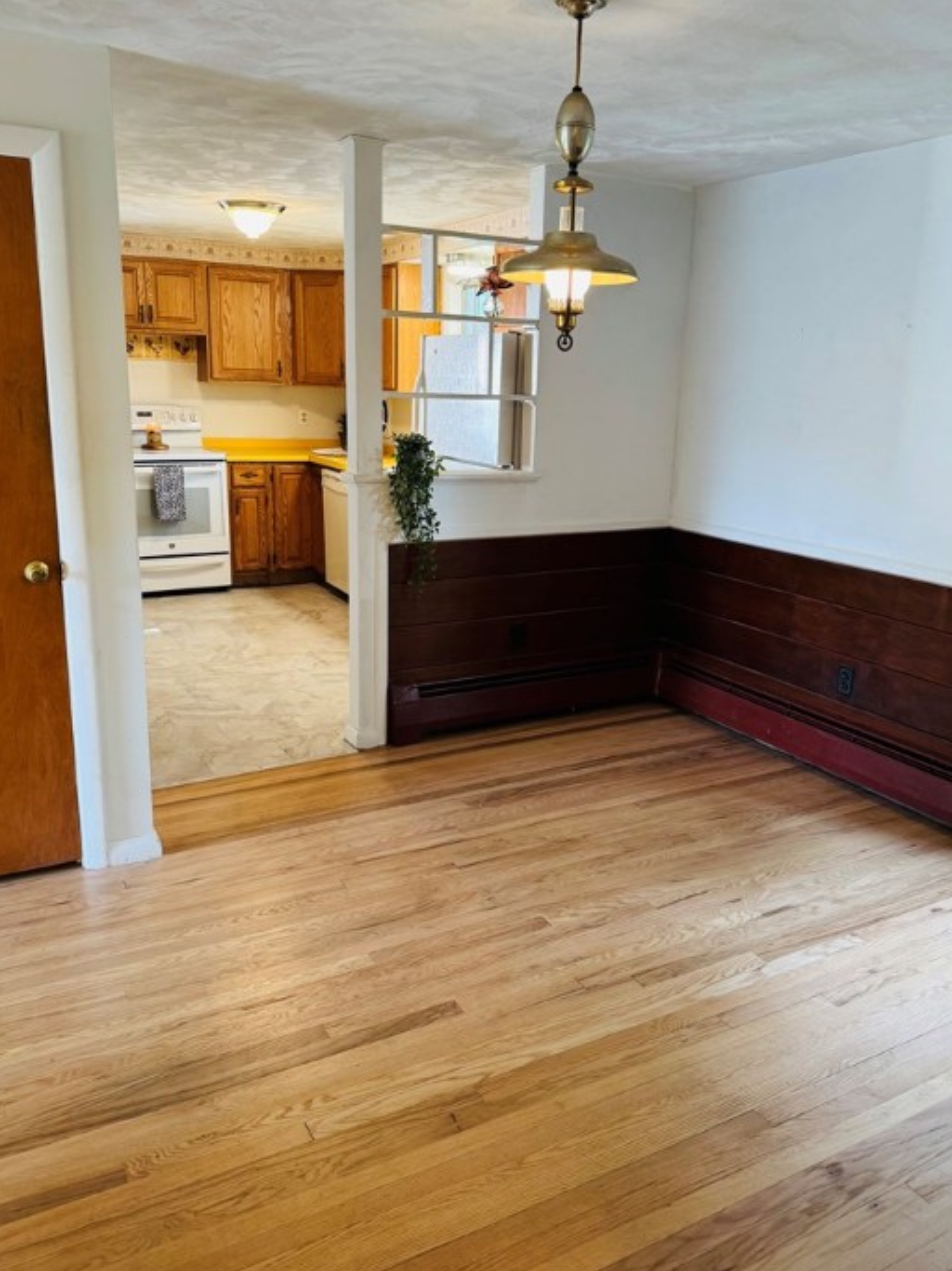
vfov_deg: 65.3
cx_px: 496
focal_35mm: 27
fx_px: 990
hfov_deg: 51.3
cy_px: 623
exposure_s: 1/60
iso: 200
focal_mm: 6.76
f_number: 1.78
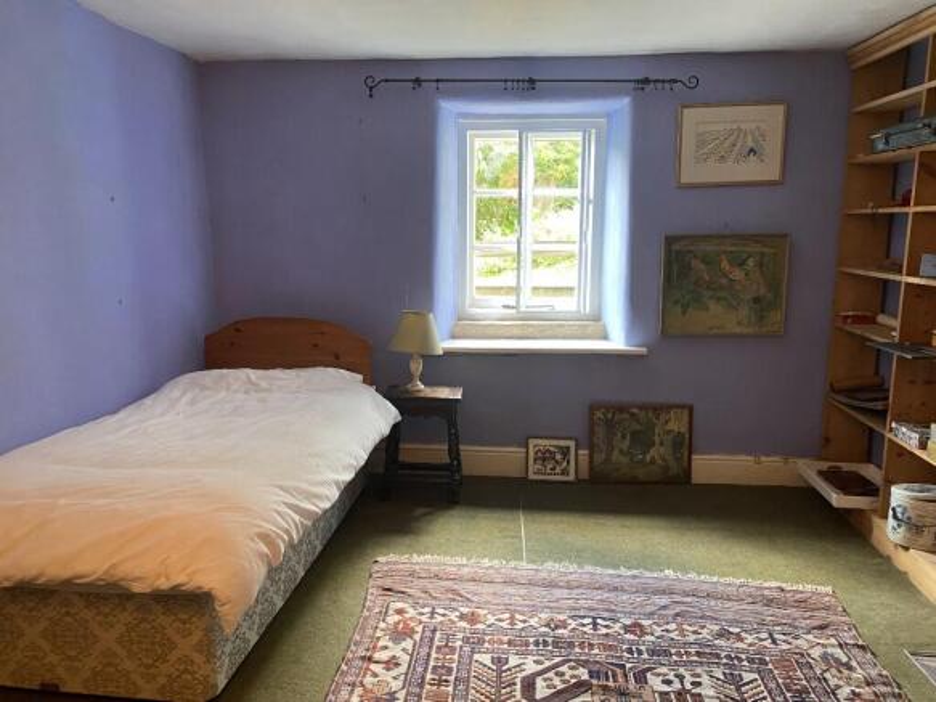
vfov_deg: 53.0
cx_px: 468
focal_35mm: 26
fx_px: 703
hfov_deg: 67.3
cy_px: 351
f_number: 1.8
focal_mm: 4.25
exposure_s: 1/50
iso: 200
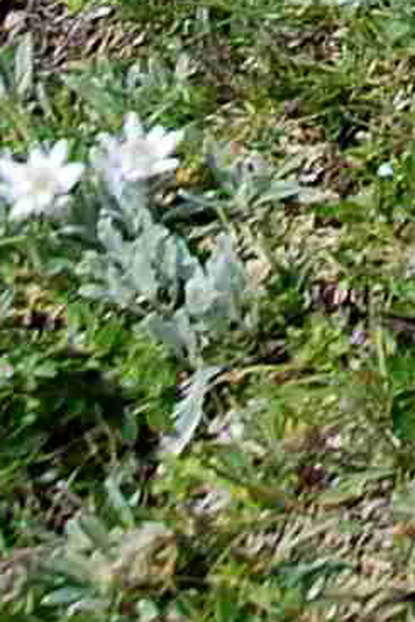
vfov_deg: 5.1
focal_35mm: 380
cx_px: 2046
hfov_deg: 3.4
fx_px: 6564
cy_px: -1405
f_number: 8
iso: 100
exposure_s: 1/250
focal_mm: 24
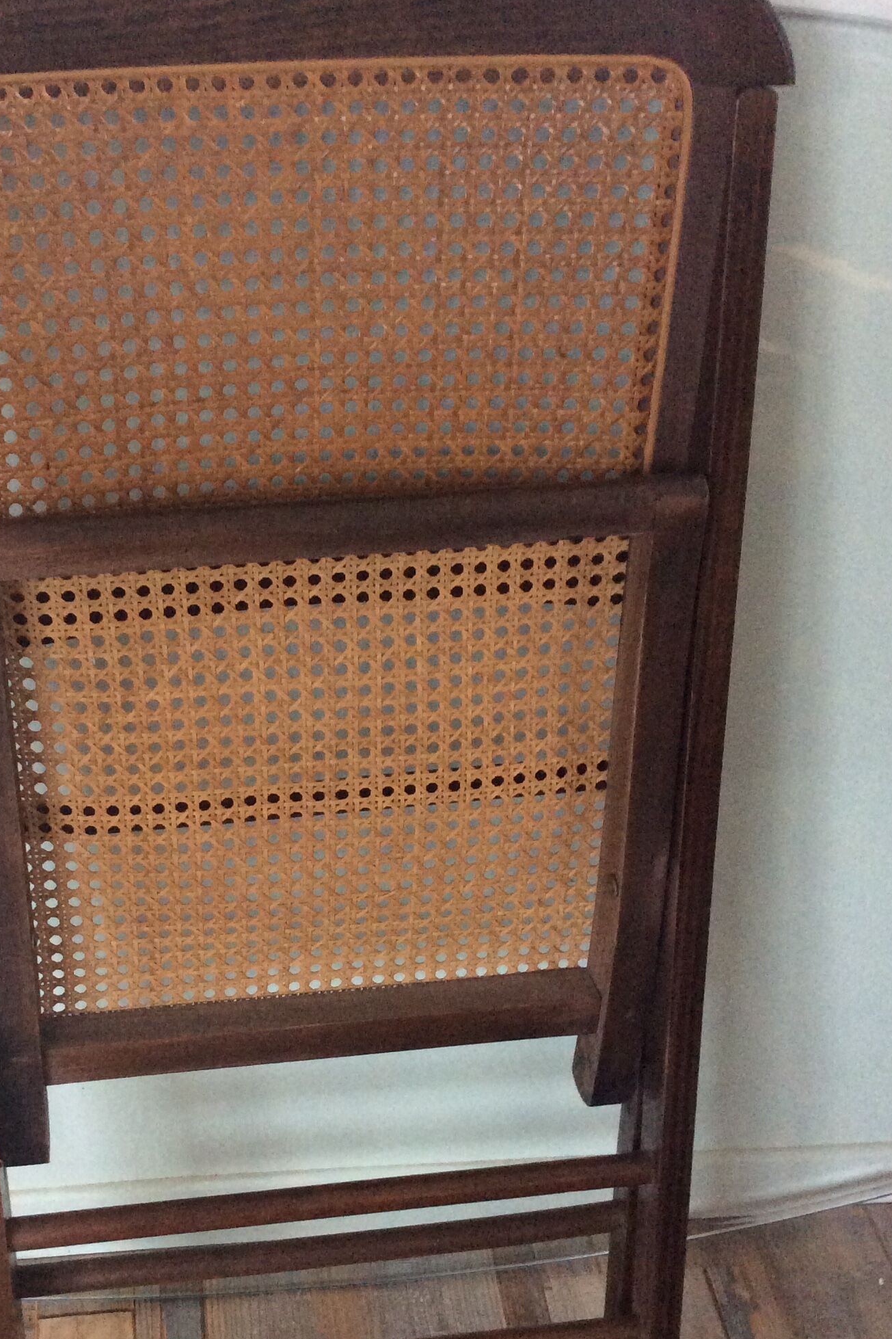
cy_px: 775
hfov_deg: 30.3
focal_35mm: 44
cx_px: 295
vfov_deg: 44.4
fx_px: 1635
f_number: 2.4
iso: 200
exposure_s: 1/25
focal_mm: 3.3
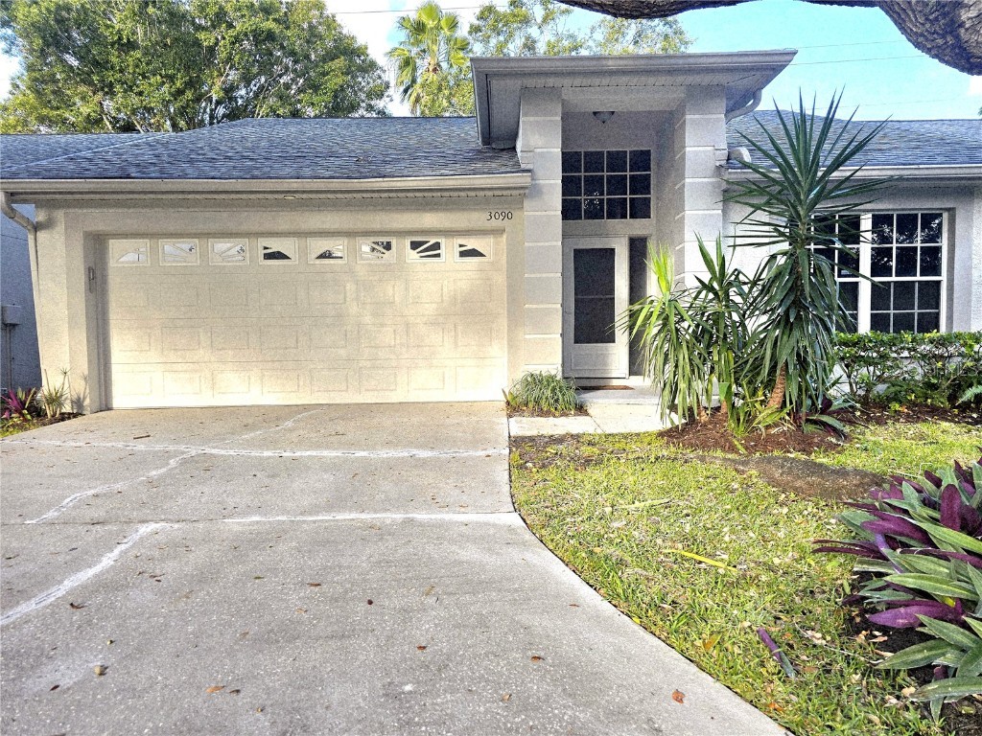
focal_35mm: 23
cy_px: 368
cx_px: 491
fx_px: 652
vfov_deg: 58.9
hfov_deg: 73.9
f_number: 1.7
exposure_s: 1/227
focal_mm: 6.3
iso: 12
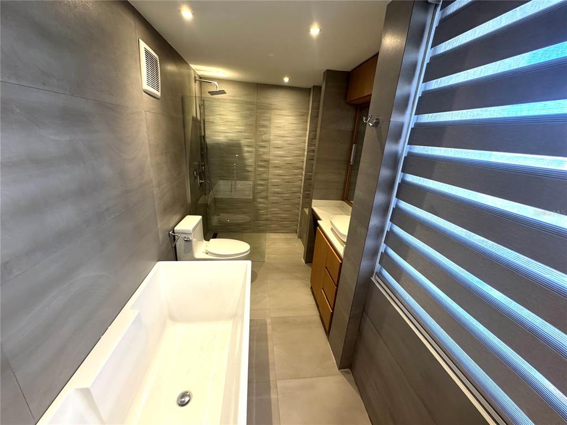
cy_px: 212
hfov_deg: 102.1
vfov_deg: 85.7
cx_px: 284
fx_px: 229
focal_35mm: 14
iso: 320
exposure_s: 1/120
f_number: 2.2
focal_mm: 2.22
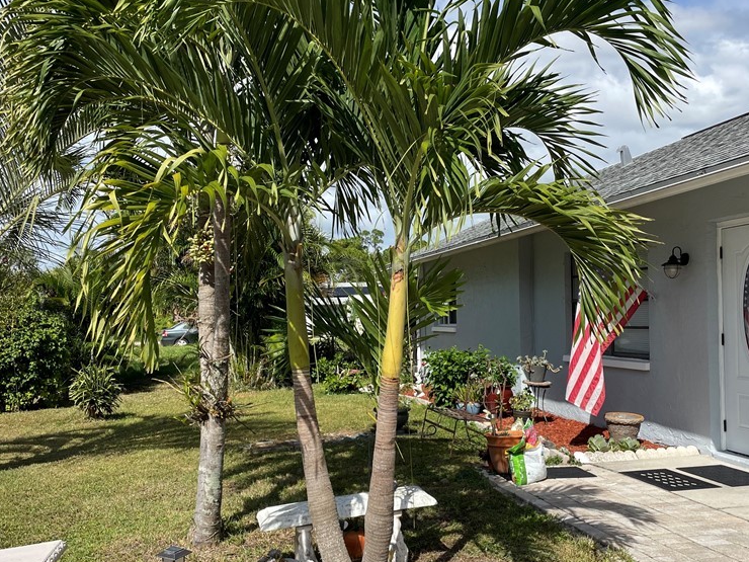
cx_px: 397
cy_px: 314
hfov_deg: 51.3
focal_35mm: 36
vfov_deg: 39.6
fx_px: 779
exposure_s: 1/3509
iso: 32
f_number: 1.6
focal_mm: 4.2
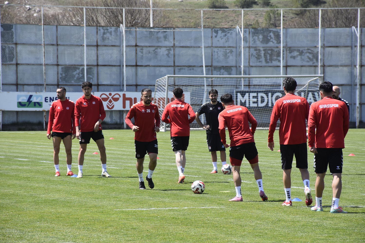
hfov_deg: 9.8
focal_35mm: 210
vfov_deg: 6.5
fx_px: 2129
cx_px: 182
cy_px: 122
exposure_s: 1/1000
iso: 560
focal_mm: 140
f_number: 8
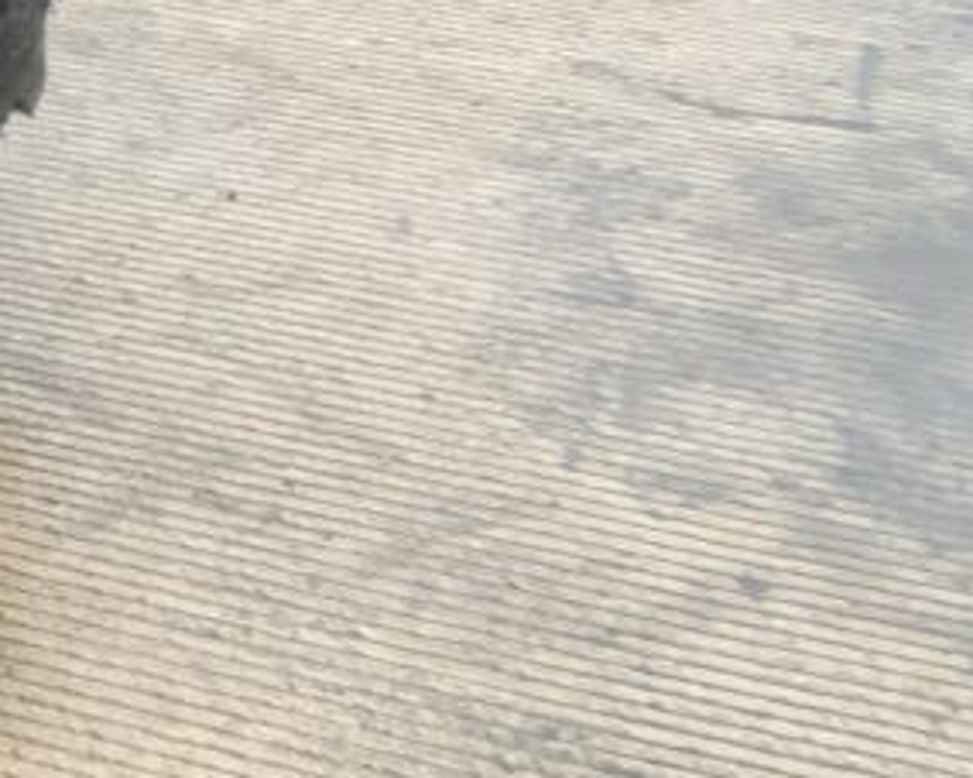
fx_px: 2936
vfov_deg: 14.7
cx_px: -391
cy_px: -79
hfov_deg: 17.3
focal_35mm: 102
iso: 16
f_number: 1.8
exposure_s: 1/137
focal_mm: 3
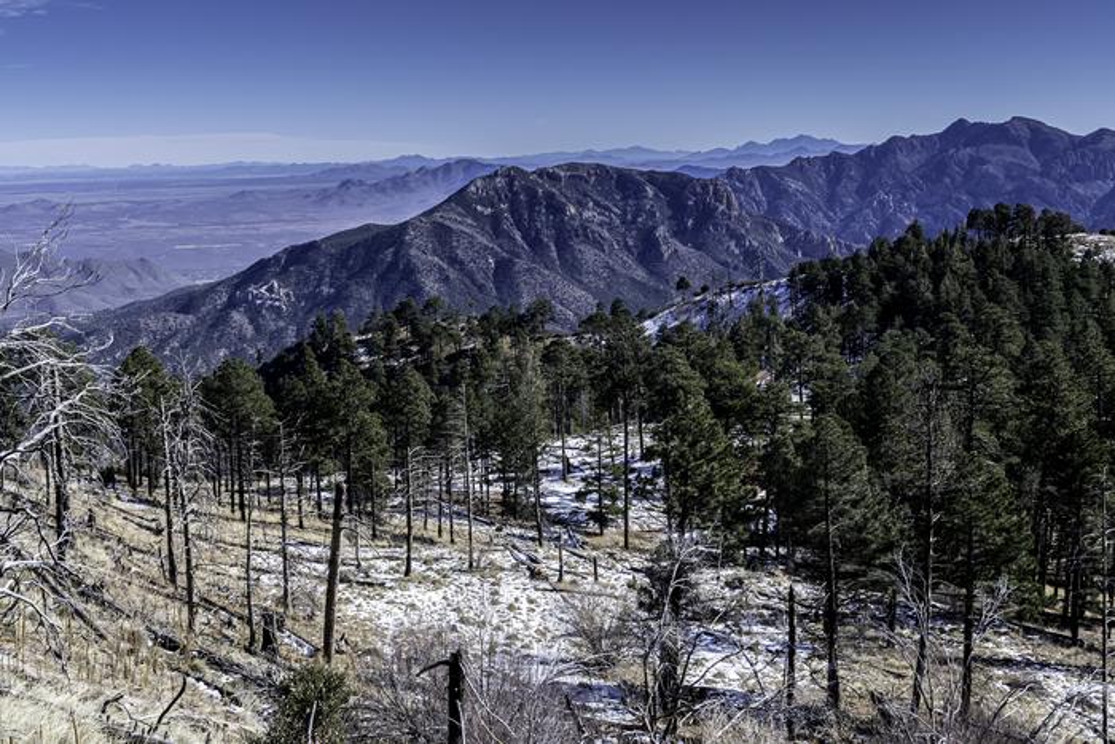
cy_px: 372
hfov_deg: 42.3
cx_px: 558
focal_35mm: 46
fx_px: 1440
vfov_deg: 29.0
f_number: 9
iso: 800
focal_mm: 31
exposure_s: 1/1000
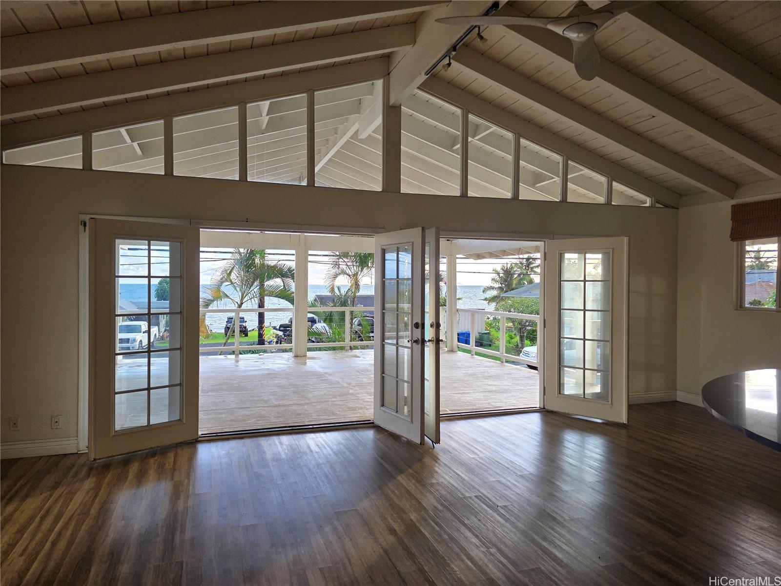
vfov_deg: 58.9
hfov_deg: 73.9
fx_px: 519
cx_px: 390
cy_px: 293
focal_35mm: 23
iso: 32
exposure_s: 1/180
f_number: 1.7
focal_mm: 6.3
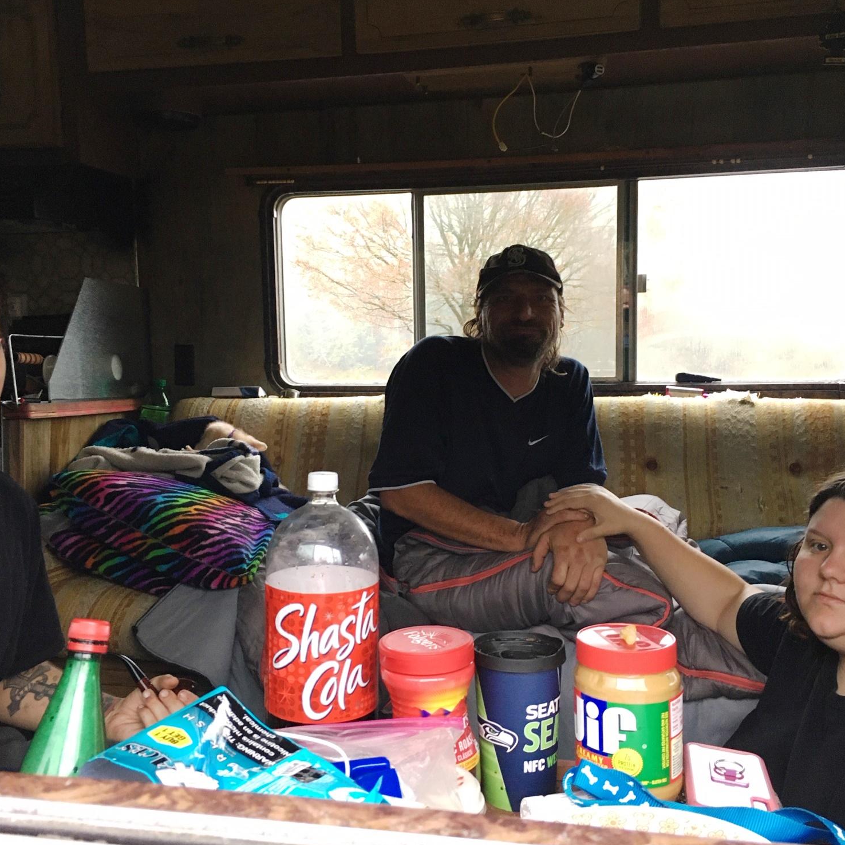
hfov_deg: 47.2
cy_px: 418
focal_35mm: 35
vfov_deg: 47.2
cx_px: 391
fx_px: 967
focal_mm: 4.15
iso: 100
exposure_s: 1/30
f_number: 2.2
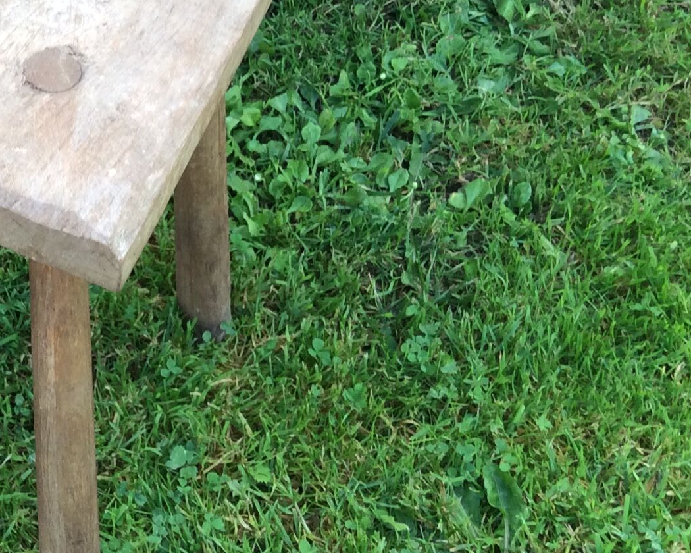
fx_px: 1575
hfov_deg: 23.5
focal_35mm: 77
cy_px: 173
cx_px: -27
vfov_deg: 19.8
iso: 32
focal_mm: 3.3
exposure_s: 1/102
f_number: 2.4
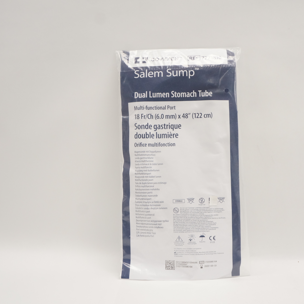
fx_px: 348
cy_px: 150
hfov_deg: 46.9
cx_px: 185
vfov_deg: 47.2
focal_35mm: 35
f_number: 6.3
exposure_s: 1/160
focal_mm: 18
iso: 800
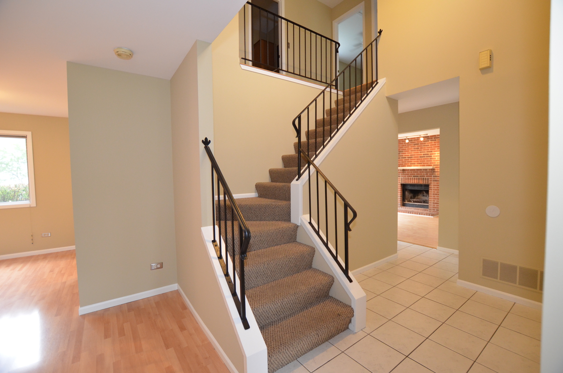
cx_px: 282
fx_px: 234
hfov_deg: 100.5
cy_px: 186
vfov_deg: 77.1
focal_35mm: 15
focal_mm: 10
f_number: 4
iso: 1400
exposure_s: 1/60
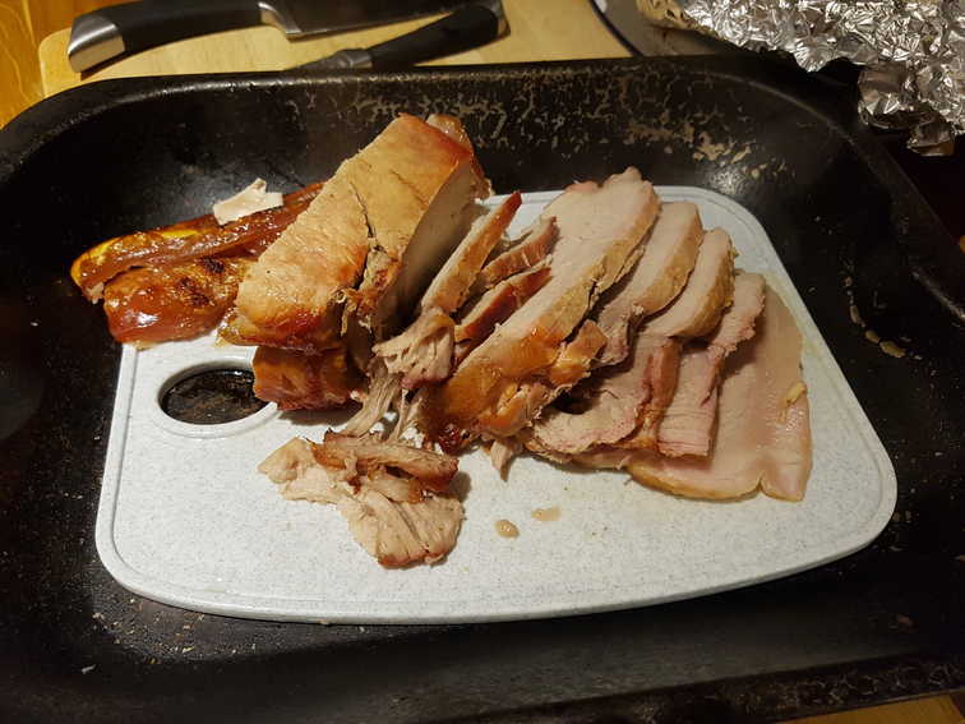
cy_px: 362
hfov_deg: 67.3
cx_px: 482
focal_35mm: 26
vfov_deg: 53.1
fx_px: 725
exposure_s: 1/25
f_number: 1.7
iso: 200
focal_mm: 4.2
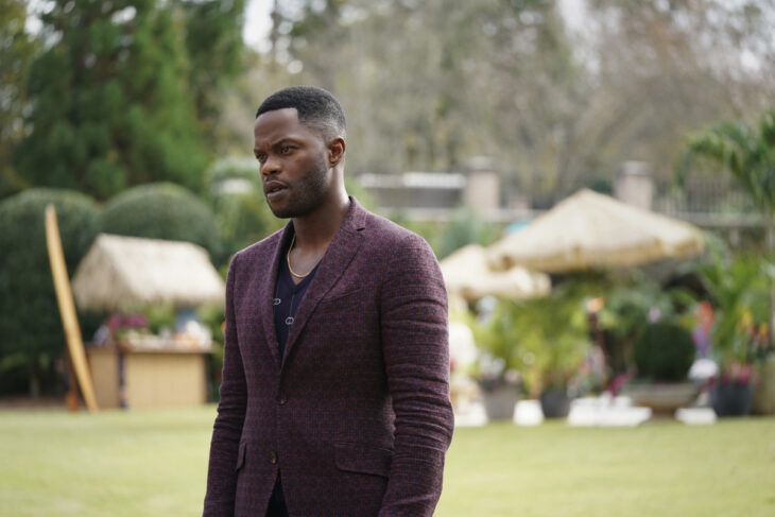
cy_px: 258
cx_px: 388
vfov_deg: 15.2
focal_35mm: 90
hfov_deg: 22.6
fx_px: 1938
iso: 250
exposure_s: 1/500
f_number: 2.8
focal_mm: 90
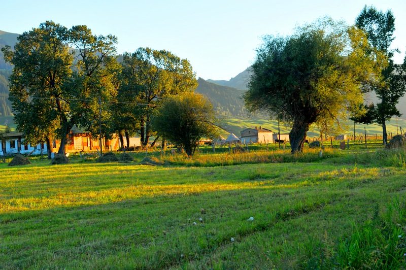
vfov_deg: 23.3
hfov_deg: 34.5
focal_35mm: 58
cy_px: 135
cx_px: 203
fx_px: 654
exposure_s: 1/25
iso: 200
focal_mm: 58
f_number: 8
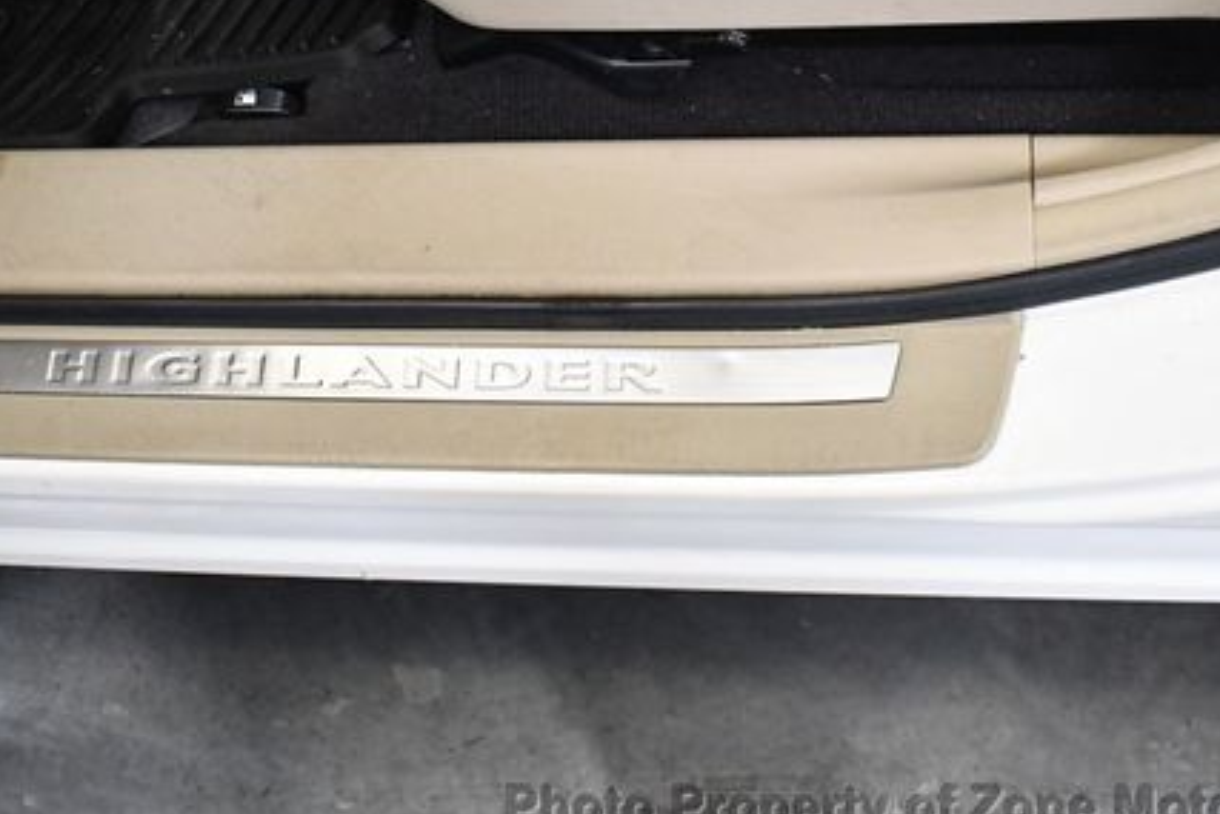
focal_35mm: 54
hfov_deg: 36.7
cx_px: 471
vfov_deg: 24.9
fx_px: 1831
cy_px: 251
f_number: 3.5
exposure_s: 1/100
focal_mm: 18
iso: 3200
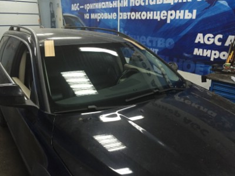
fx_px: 197
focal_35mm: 29
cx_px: 118
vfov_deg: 48.2
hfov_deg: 61.7
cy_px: 88
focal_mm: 4.15
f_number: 2.2
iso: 200
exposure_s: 1/33
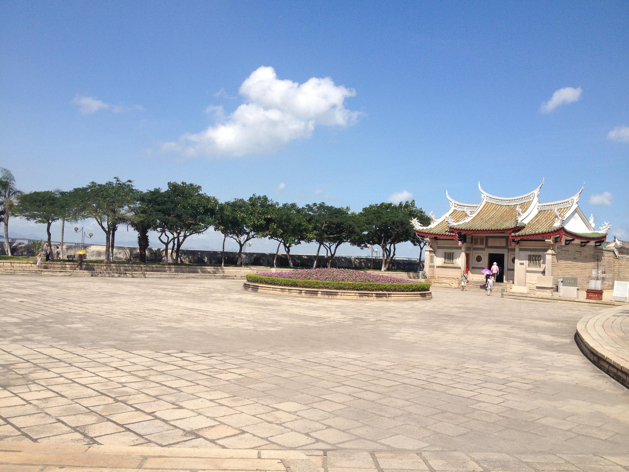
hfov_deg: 52.6
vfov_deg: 40.7
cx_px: 314
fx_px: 636
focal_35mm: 35
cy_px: 236
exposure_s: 1/2304
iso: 50
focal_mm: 4.28
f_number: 2.4
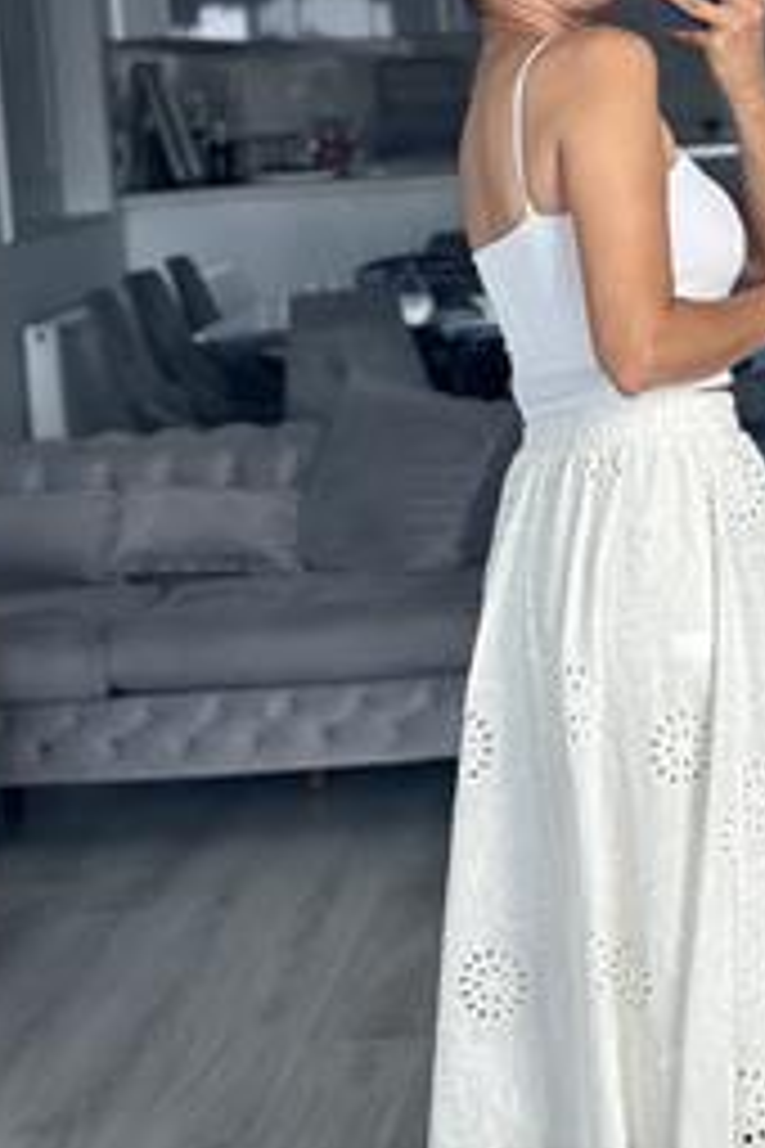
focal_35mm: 99
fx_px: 3155
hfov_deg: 13.8
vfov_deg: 20.6
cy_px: 594
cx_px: 576
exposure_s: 1/158
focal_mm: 6.86
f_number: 1.78
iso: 100
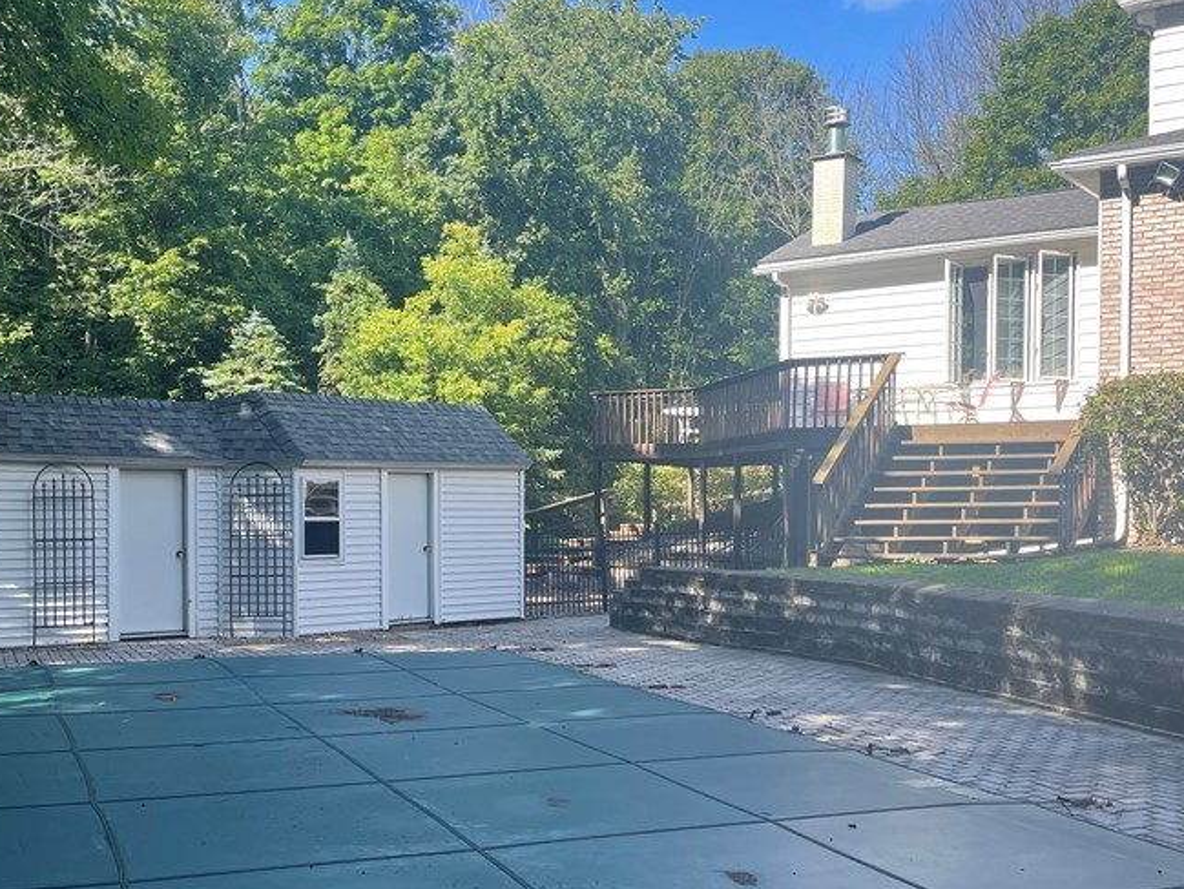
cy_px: 540
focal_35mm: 41
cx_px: 556
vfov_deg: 35.0
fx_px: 1403
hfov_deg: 45.7
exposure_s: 1/716
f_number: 1.6
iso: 32
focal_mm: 4.2
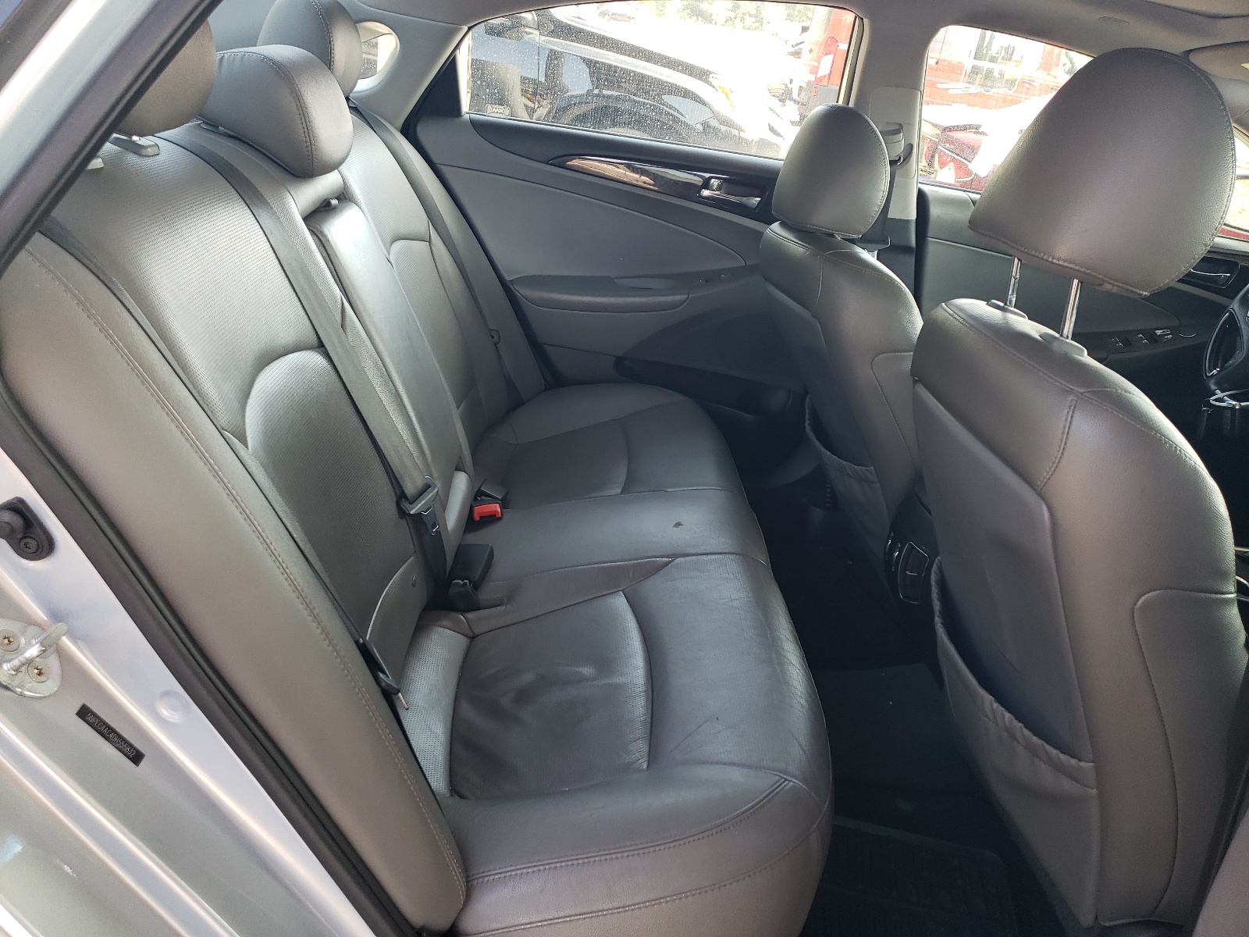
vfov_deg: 53.1
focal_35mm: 26
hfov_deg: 67.3
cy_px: 468
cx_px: 624
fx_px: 938
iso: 79
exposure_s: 1/120
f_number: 1.5
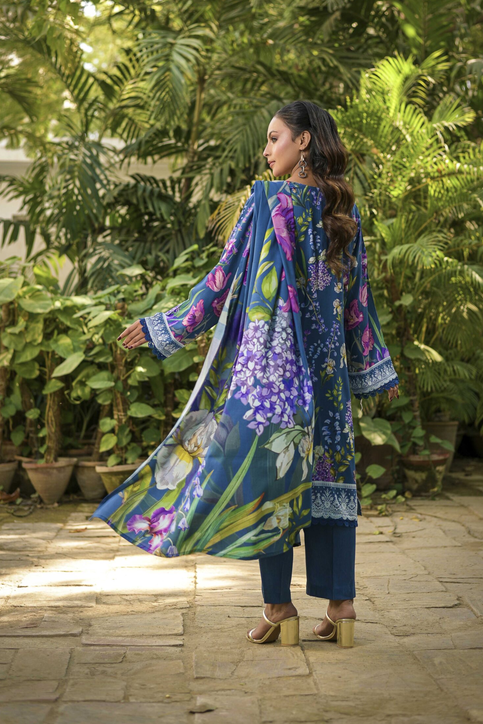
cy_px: 312
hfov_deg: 23.4
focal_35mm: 58
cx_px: 265
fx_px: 1166
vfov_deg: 34.4
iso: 80
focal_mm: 50
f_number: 2.8
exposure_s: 1/160
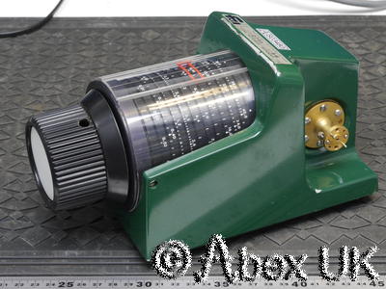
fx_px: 1026
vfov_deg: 16.1
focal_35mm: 92
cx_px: 193
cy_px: 144
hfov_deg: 21.3
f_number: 11
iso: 400
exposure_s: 1/5
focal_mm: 46
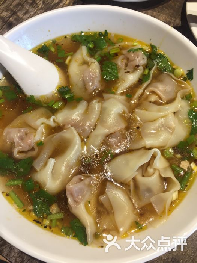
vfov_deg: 61.7
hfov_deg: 48.2
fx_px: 220
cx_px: 98
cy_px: 132
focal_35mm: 29
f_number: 2.2
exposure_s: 1/33
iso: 32
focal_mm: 4.15
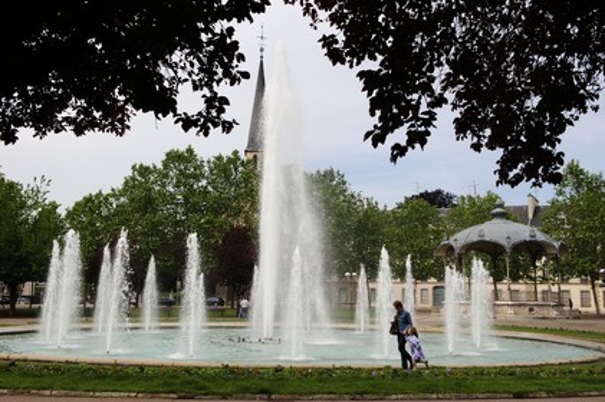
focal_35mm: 38
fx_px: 638
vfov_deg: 35.0
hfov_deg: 50.7
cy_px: 201
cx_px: 302
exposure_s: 1/160
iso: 200
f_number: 14
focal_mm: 38
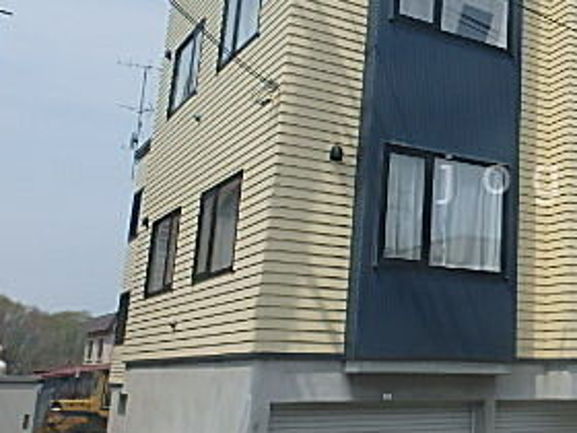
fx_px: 800
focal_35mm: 48
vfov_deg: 30.2
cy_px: 179
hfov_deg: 35.8
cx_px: 577
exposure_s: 1/640
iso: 125
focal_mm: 3.7
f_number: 6
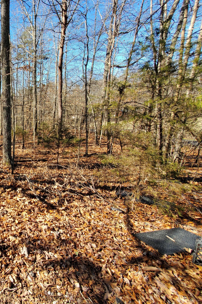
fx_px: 160
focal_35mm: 19
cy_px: 148
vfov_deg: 86.9
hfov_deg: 50.6
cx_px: -5
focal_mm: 1.8
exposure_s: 1/329
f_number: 2.2
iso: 50
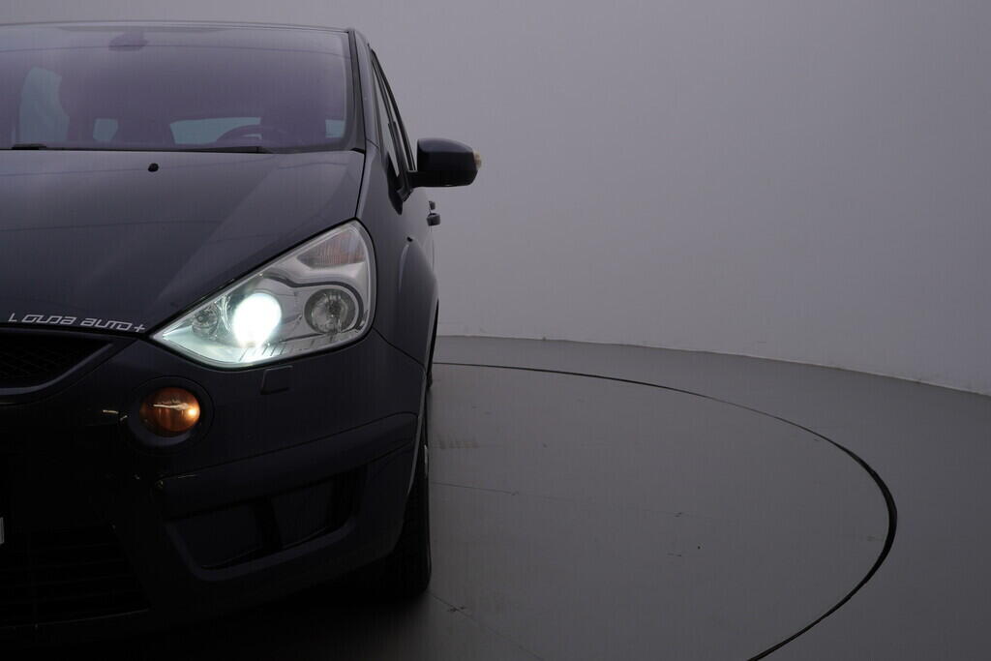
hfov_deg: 53.1
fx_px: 991
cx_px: 496
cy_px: 330
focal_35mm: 36
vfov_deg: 36.9
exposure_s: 1/160
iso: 125
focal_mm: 24
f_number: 5.6
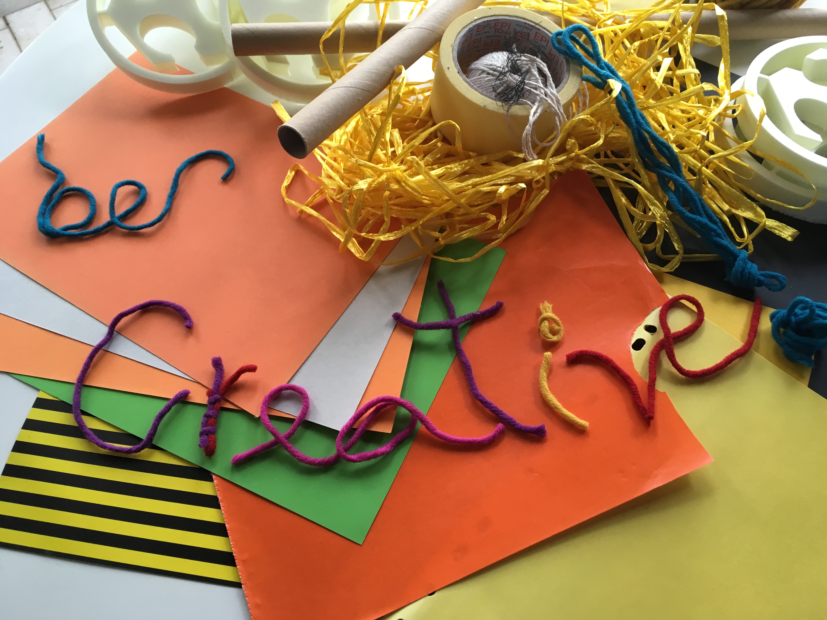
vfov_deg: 48.2
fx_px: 693
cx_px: 414
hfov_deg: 61.7
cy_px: 310
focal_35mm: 29
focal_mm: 4.15
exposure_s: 1/33
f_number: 2.2
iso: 40
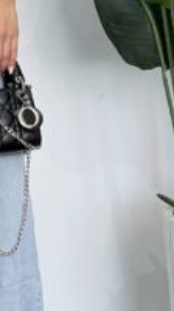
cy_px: 2
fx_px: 2074
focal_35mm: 252
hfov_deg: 4.8
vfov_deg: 8.5
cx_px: -57
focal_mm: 9
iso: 50
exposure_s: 1/99
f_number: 2.8
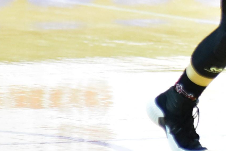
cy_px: -123
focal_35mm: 1060
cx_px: 462
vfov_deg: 1.3
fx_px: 6656
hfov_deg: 1.9
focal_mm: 200
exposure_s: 1/640
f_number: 4
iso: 6400
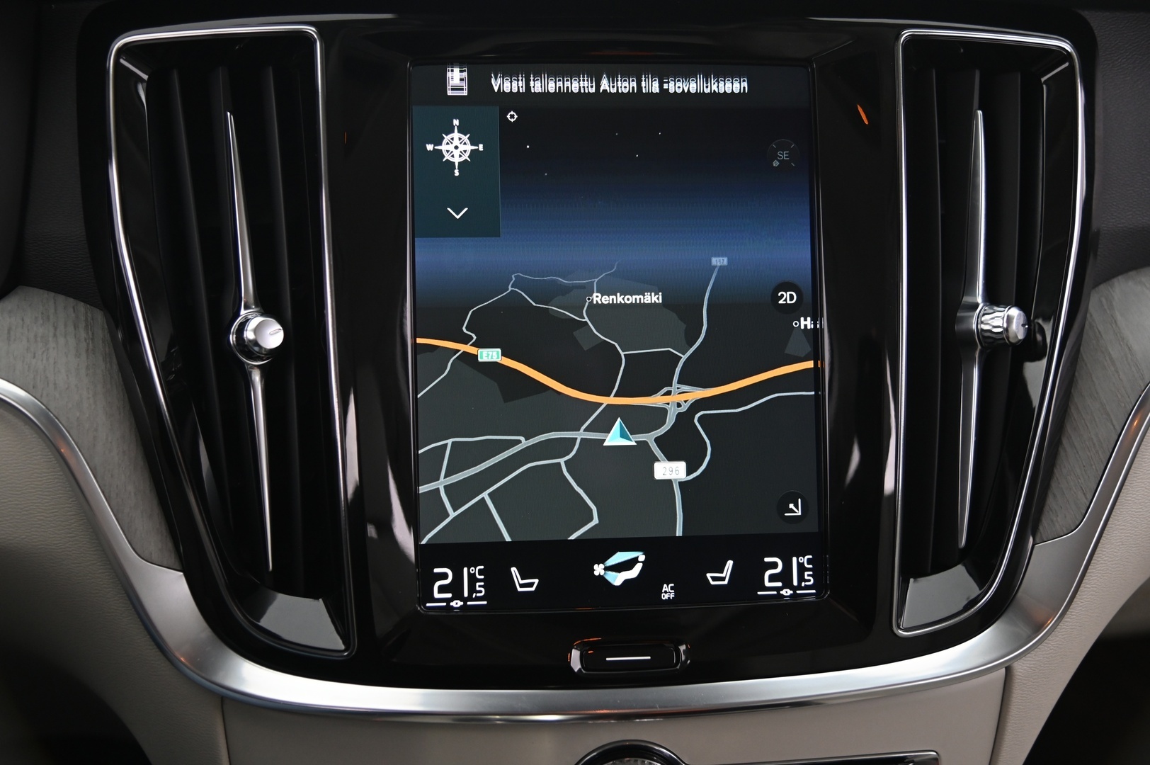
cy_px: 382
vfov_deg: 33.3
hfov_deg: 48.5
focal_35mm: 40
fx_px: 1277
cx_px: 575
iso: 2000
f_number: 4
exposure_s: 1/15
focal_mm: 40
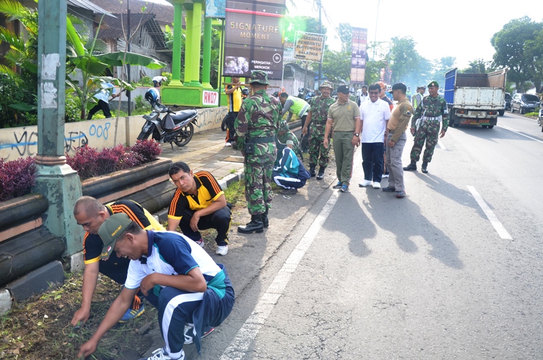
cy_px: 180
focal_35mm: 32
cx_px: 272
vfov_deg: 41.5
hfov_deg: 59.6
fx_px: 474
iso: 100
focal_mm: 21
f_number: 4
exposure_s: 1/100
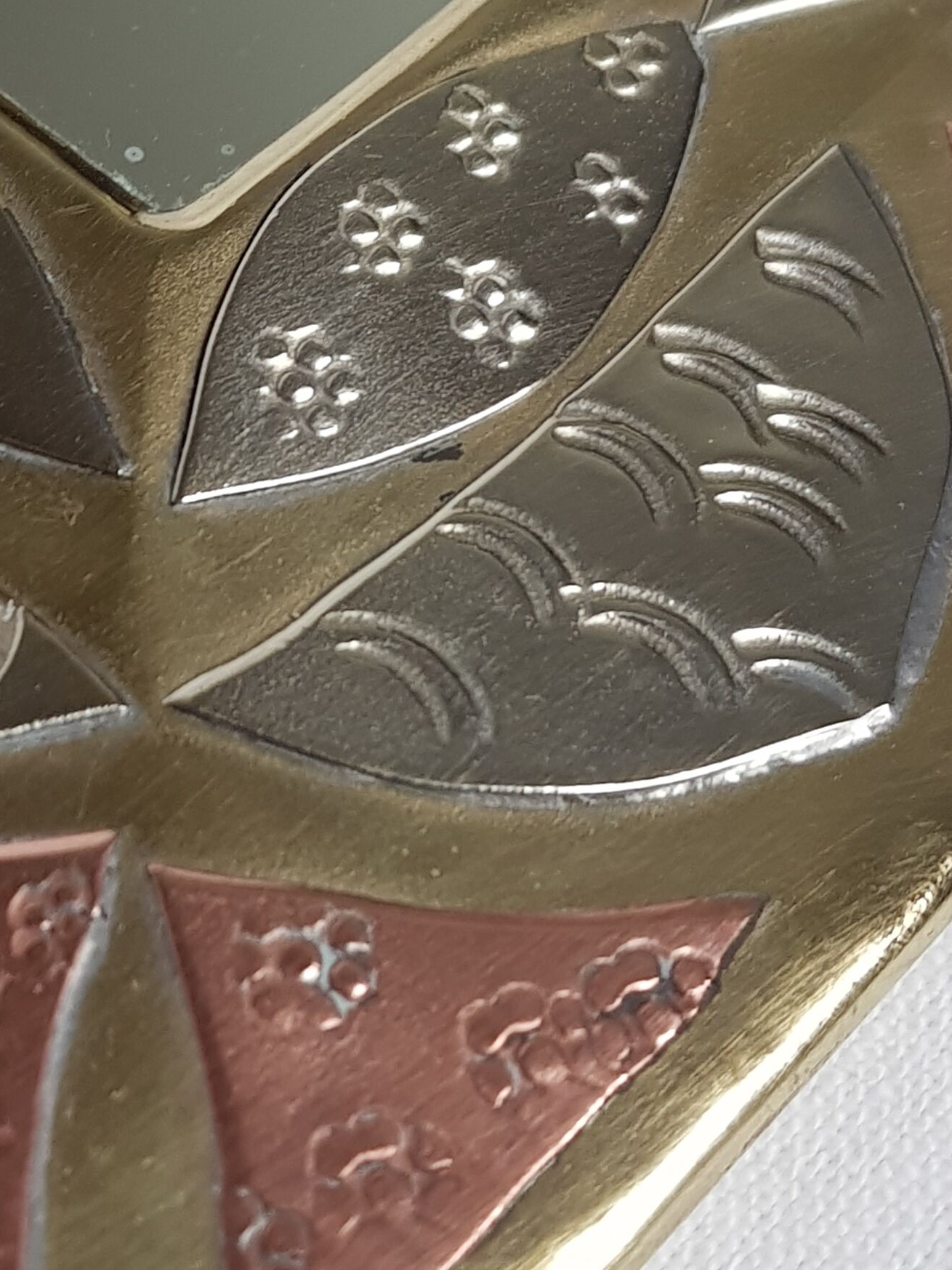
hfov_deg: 23.5
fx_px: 2200
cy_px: 420
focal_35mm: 60
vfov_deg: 31.9
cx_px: 28
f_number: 1.7
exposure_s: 1/100
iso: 64
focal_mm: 4.2
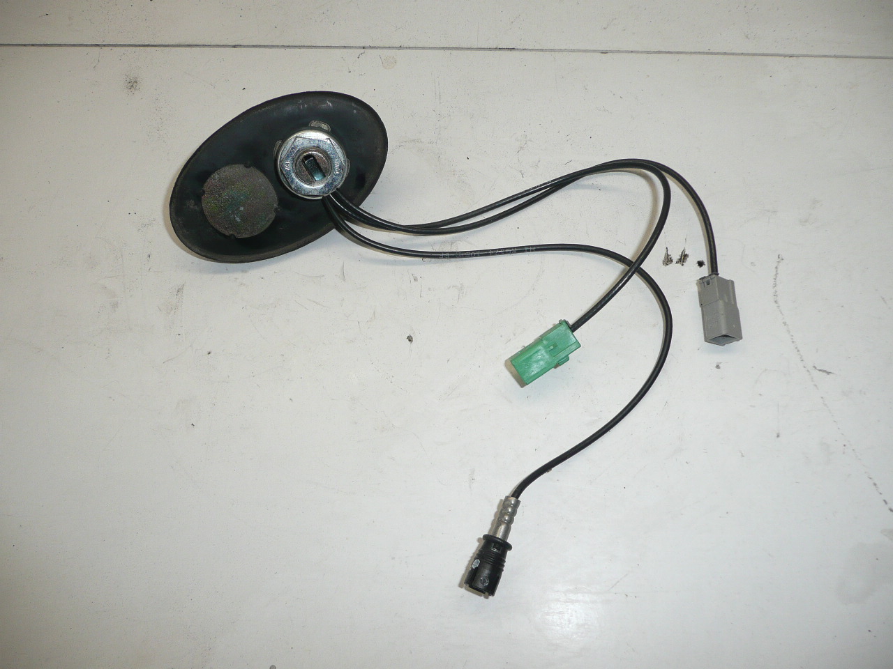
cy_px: 334
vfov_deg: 49.7
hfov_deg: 63.4
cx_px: 446
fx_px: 722
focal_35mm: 28
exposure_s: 1/160
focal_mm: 4.6
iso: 100
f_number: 3.3
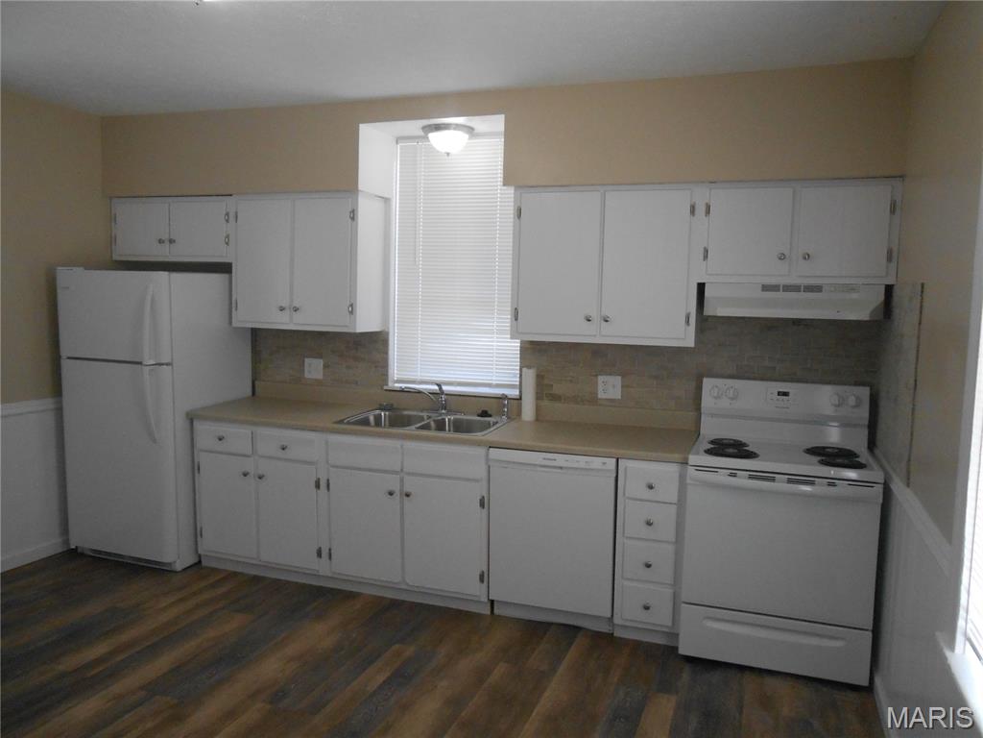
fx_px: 738
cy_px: 369
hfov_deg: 67.3
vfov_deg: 53.1
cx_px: 492
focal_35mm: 26
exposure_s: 1/160
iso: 400
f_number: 3.5
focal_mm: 4.6
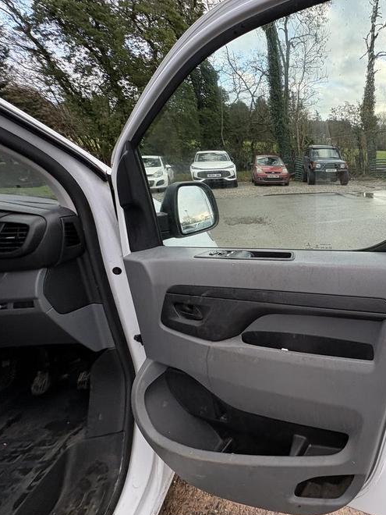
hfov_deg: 60.4
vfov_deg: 84.7
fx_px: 282
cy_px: 261
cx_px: 332
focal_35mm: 19
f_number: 2.2
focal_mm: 2.22
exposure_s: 1/99
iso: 50
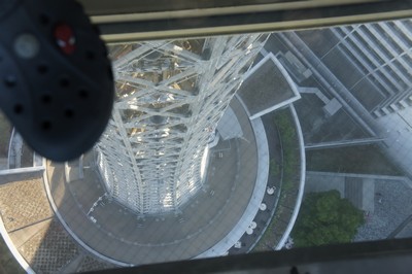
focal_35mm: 48
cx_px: 206
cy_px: 137
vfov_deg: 28.0
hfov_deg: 41.1
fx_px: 549
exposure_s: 1/80
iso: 200
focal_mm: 32
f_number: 5.6
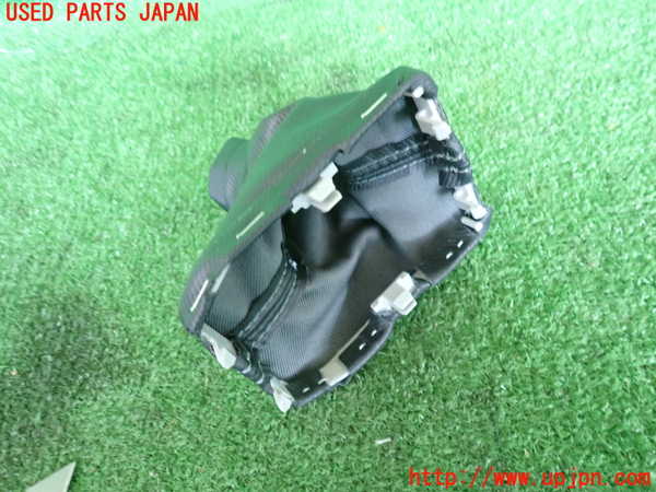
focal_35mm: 25
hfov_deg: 69.4
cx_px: 328
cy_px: 246
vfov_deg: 54.9
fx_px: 474
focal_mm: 4.5
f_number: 2
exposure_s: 1/30
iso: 400
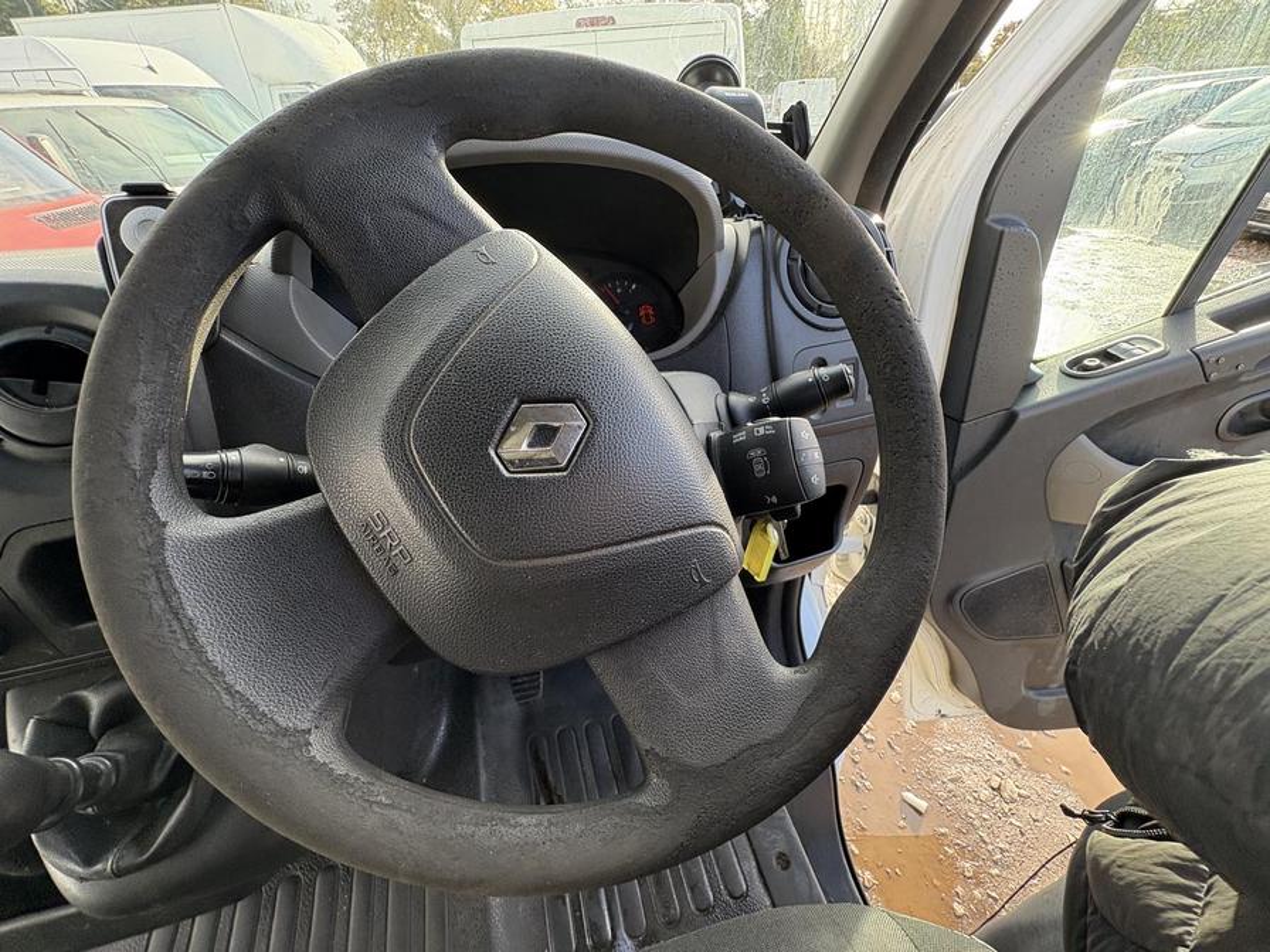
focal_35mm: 14
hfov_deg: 102.1
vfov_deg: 85.7
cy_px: 476
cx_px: 635
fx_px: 514
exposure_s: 1/99
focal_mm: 2.22
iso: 125
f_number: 2.2
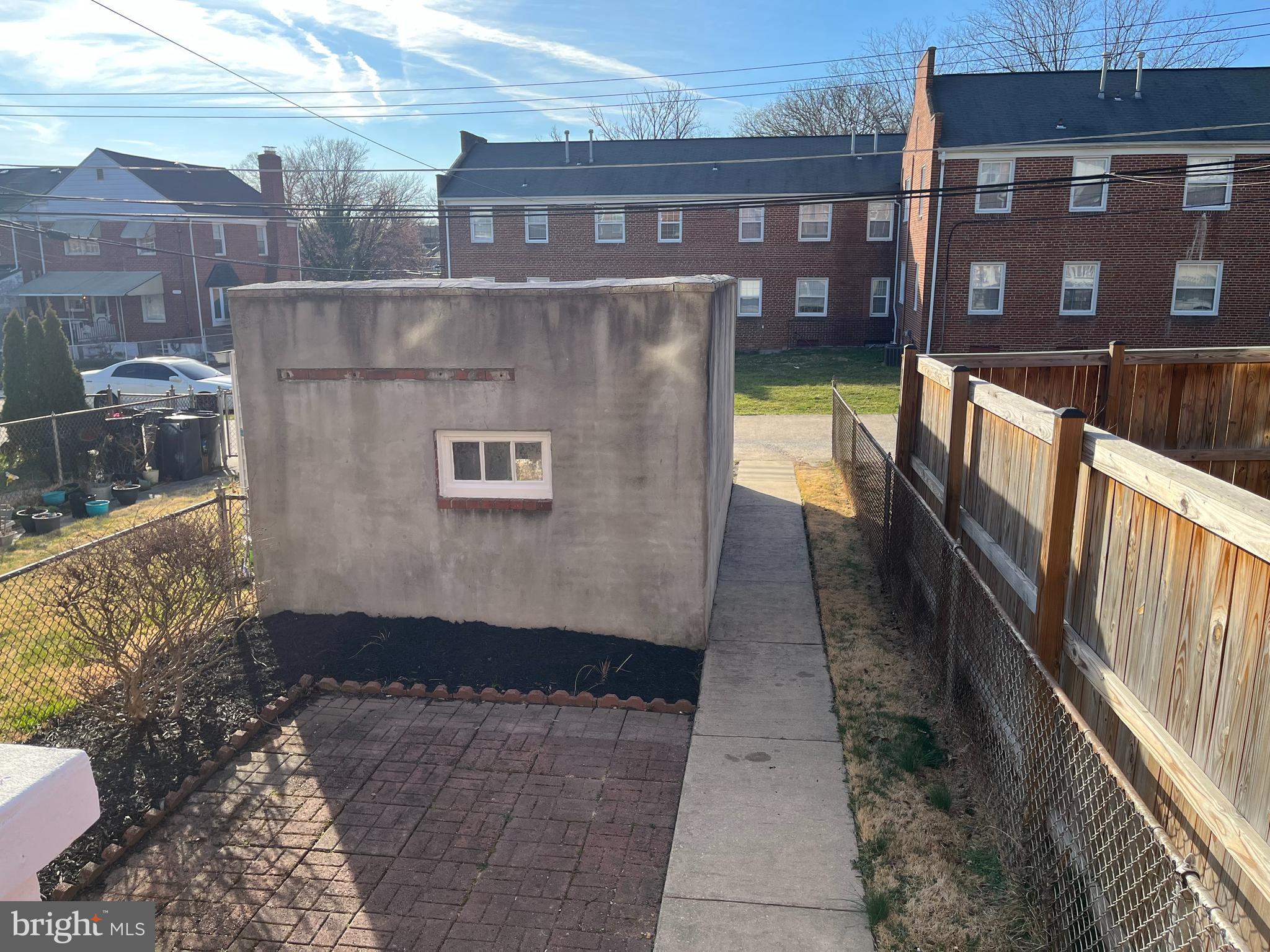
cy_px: 476
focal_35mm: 26
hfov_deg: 67.3
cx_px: 635
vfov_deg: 53.1
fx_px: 954
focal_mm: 5.1
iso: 50
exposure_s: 1/1225
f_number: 1.6
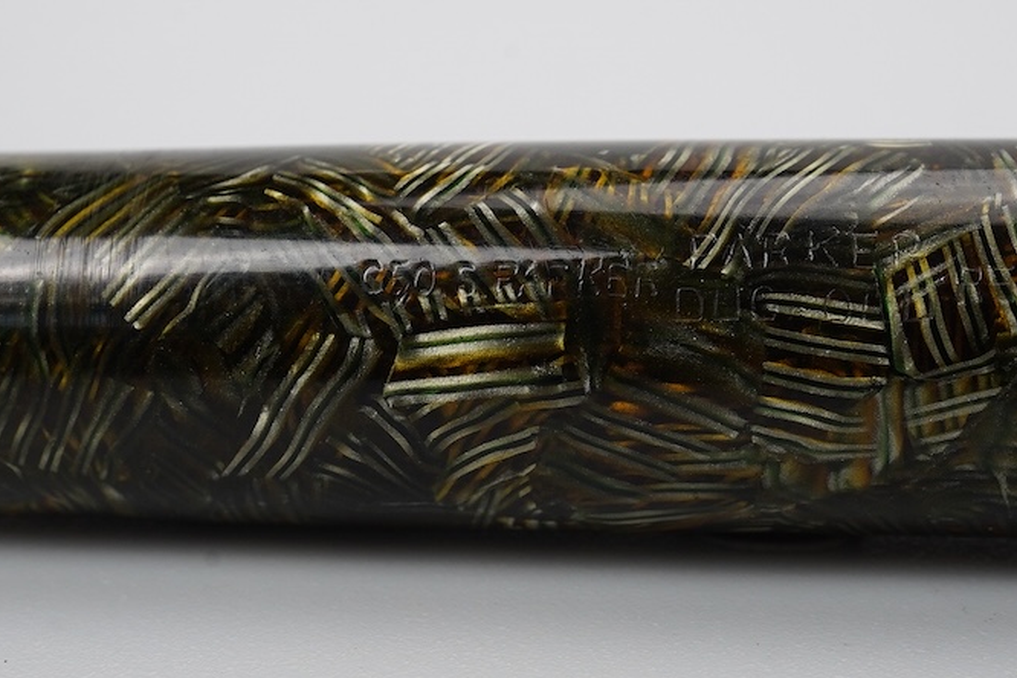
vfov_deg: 17.9
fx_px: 2147
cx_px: 680
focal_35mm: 76
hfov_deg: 26.5
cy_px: 353
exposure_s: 1/100
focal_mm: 30
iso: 400
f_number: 22
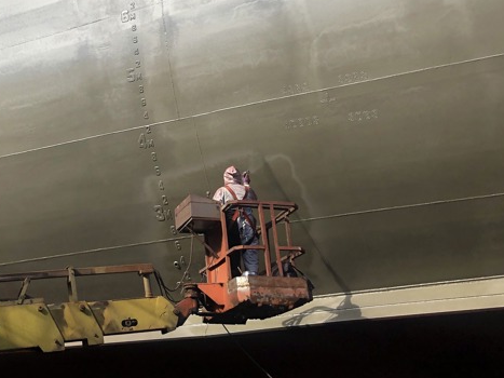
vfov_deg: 26.6
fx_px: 786
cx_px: 72
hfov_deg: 34.0
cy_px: 85
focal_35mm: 54
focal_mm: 3.99
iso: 20
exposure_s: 1/2000
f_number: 1.8
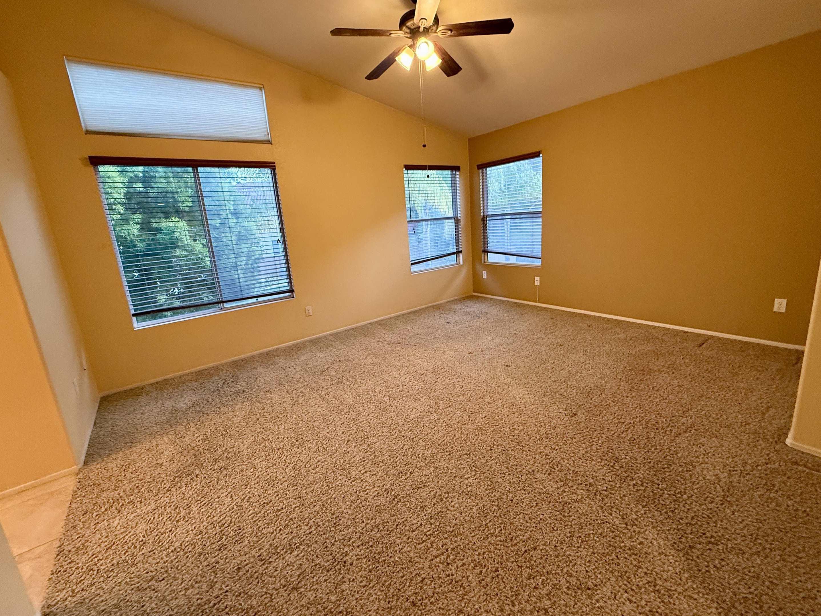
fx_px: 356
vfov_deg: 81.7
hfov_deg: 98.2
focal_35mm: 15
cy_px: 297
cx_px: 407
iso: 400
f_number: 2.2
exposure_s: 1/60
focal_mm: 2.22
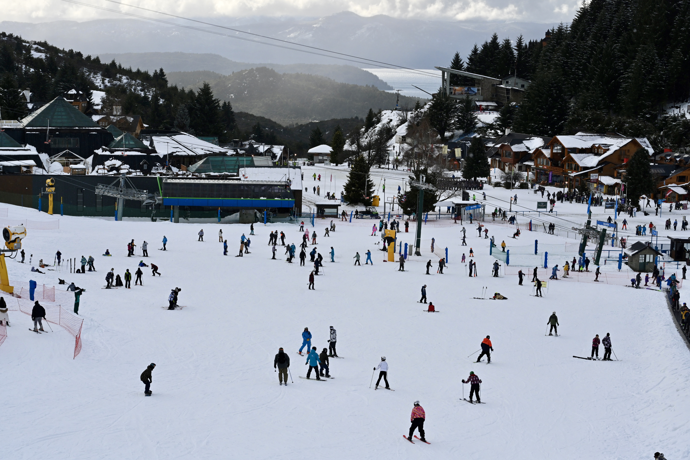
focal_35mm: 70
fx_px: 1342
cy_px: 230
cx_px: 345
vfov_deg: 19.5
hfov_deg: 28.8
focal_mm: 70
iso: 800
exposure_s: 1/1600
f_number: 10
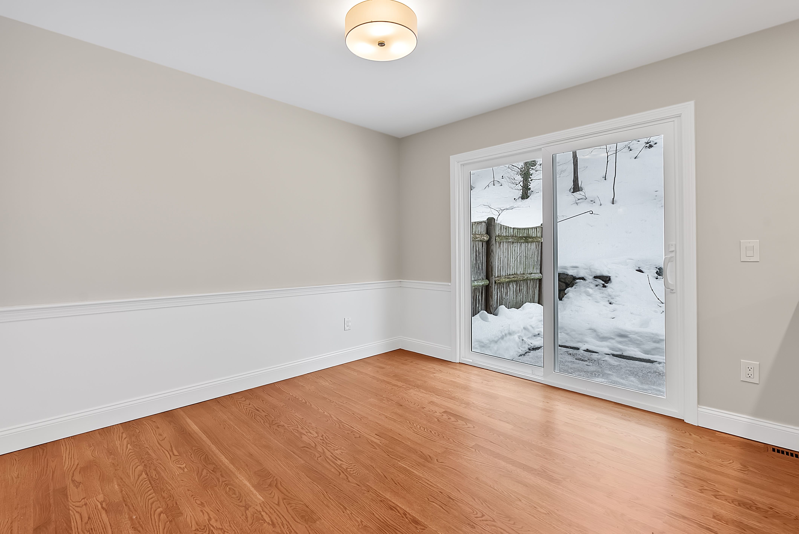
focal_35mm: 16
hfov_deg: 96.7
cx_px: 400
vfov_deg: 73.8
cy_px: 267
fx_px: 355
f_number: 8
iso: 160
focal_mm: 16
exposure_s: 1/2.5
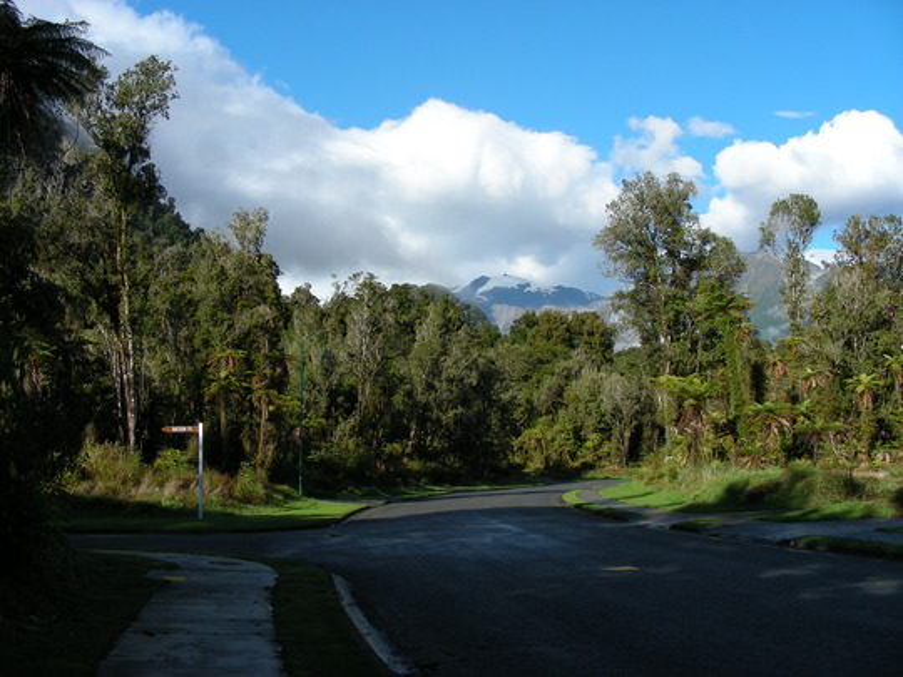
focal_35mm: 38
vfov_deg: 37.7
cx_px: 452
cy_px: 338
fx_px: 991
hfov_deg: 49.0
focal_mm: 6.3
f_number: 4
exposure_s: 1/396
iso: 50
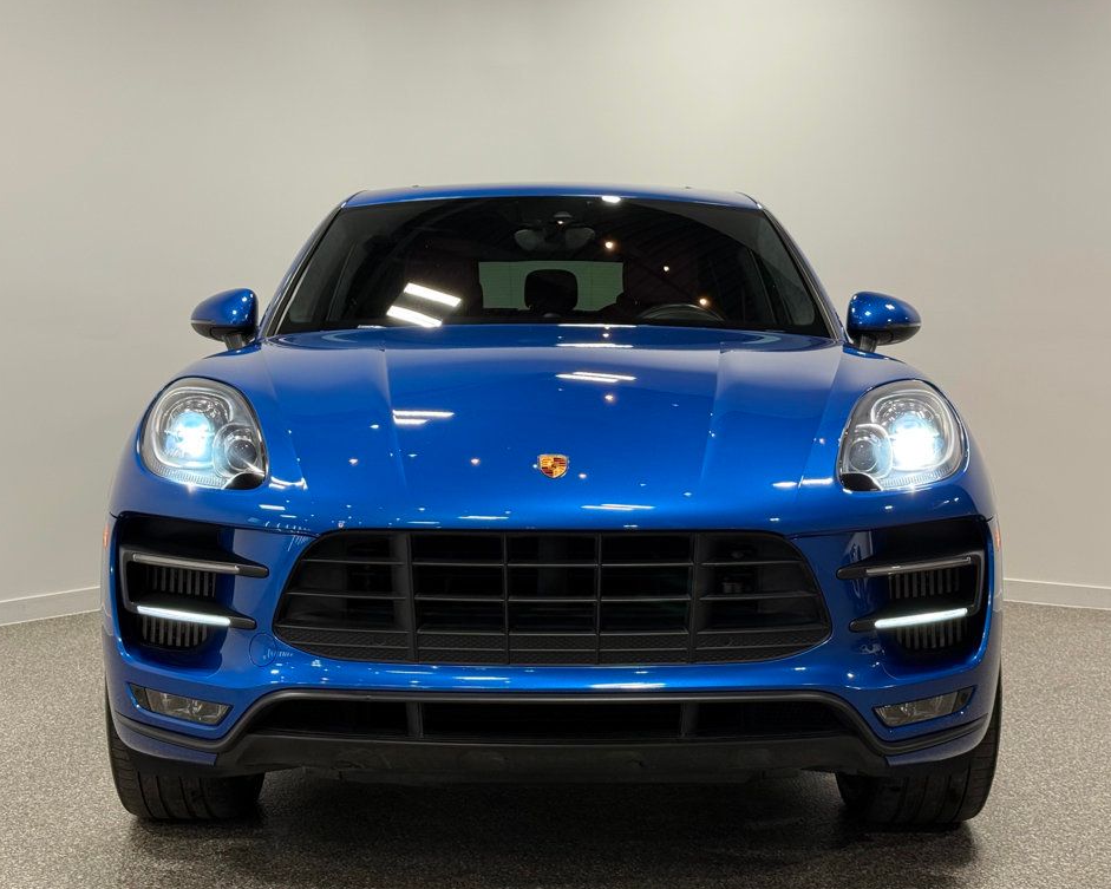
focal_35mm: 51
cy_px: 447
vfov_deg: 29.7
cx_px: 556
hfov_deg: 36.7
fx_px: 1677
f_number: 1.78
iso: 50
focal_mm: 6.76
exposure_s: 1/219
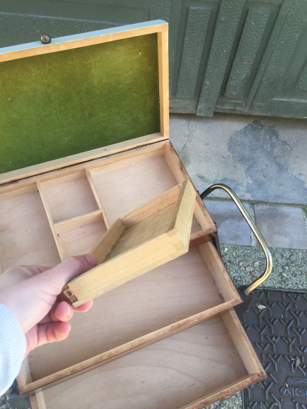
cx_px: 154
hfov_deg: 48.2
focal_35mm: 29
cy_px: 204
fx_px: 343
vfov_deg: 61.7
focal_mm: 4.15
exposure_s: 1/100
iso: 40
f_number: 2.2
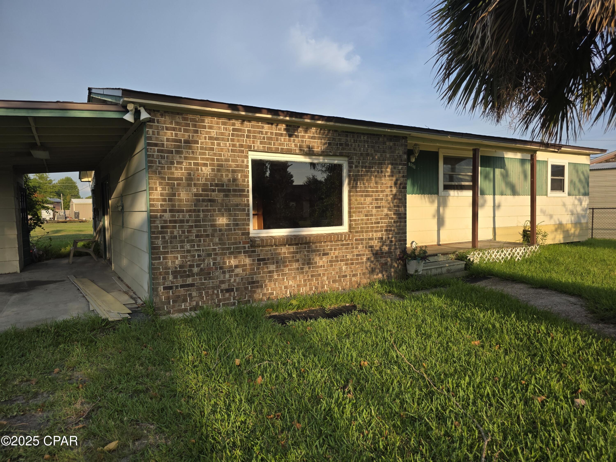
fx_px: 409
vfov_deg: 58.9
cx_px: 308
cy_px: 231
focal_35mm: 23
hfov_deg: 73.9
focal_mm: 6.3
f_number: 1.7
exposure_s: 1/3075
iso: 80
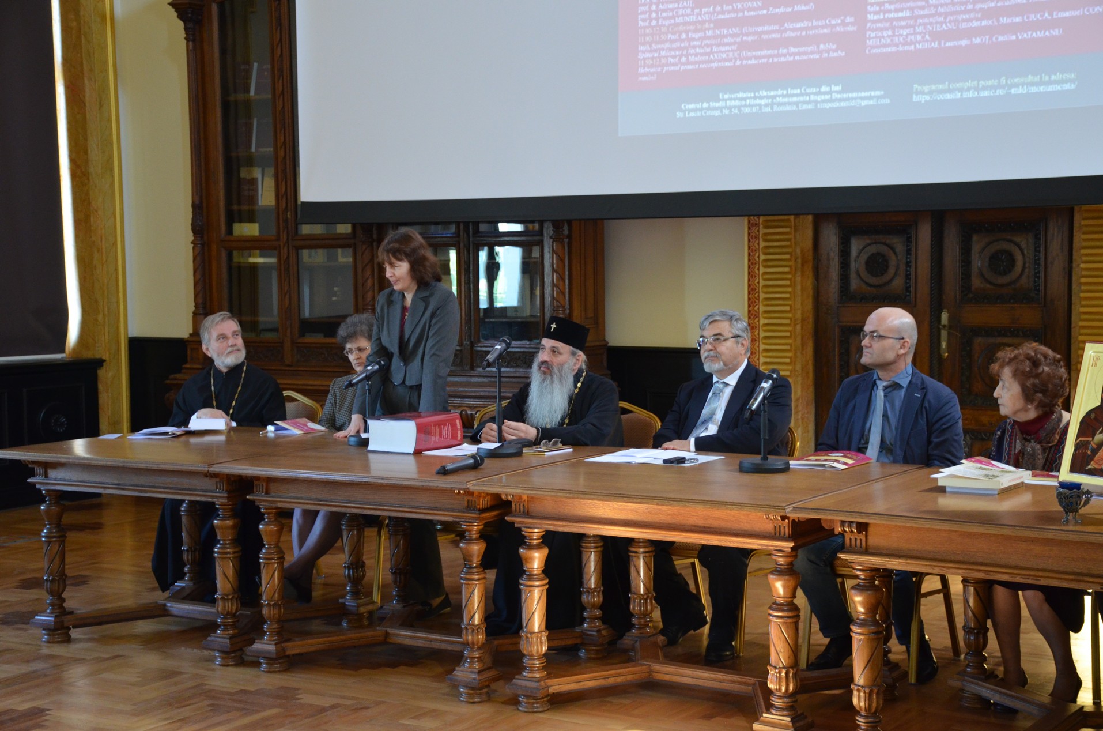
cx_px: 552
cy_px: 366
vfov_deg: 23.7
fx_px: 1743
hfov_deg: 35.1
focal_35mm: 57
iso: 1400
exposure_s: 1/30
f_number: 4.2
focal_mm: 38
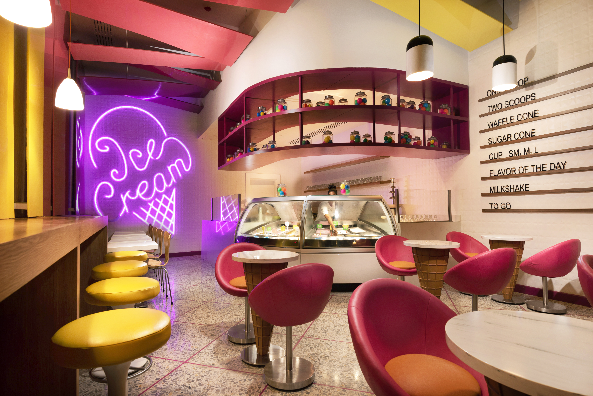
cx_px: 296
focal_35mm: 17
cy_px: 198
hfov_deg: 93.3
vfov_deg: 70.5
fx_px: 280
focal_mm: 17
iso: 320
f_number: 9
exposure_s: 1/15
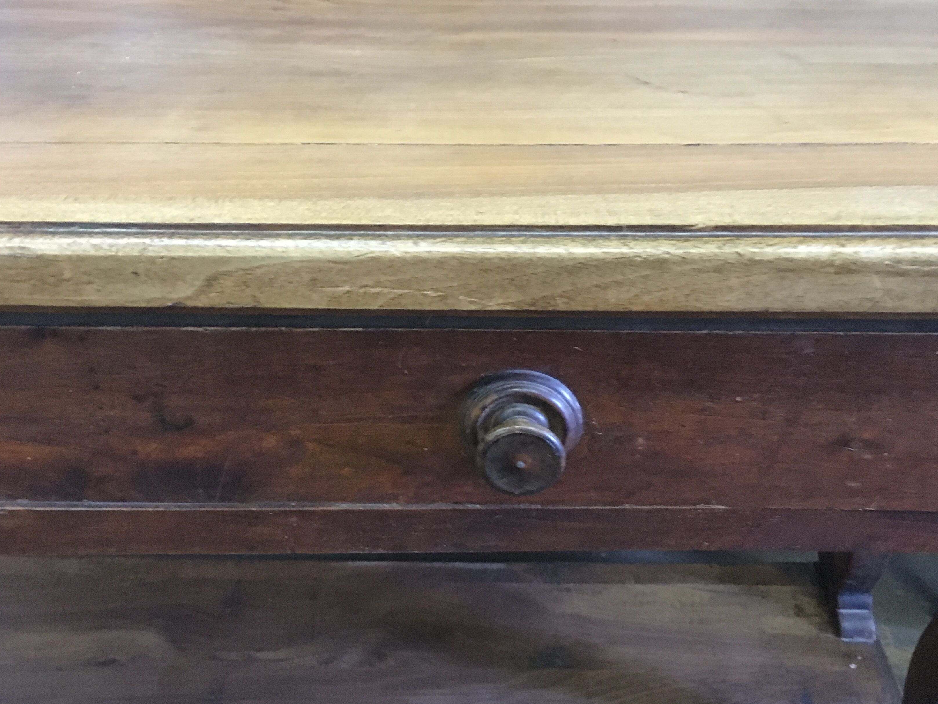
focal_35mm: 36
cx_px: 481
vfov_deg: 39.7
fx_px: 976
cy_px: 344
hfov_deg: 51.3
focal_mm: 4.15
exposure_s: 1/17
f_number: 2.2
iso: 320
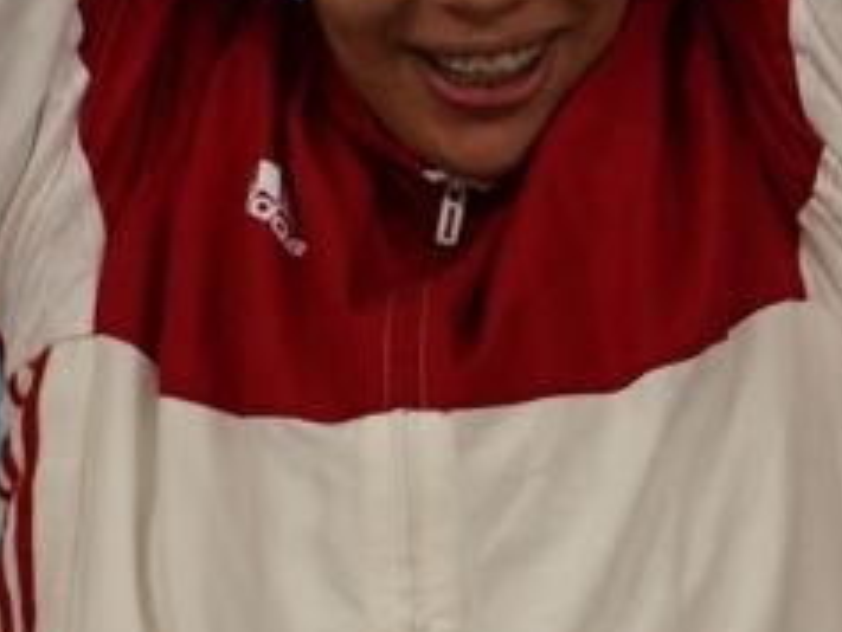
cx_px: 32
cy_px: 89
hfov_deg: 2.0
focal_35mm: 1008
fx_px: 24531
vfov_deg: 1.5
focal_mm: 138
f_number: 2.8
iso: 800
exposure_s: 1/250
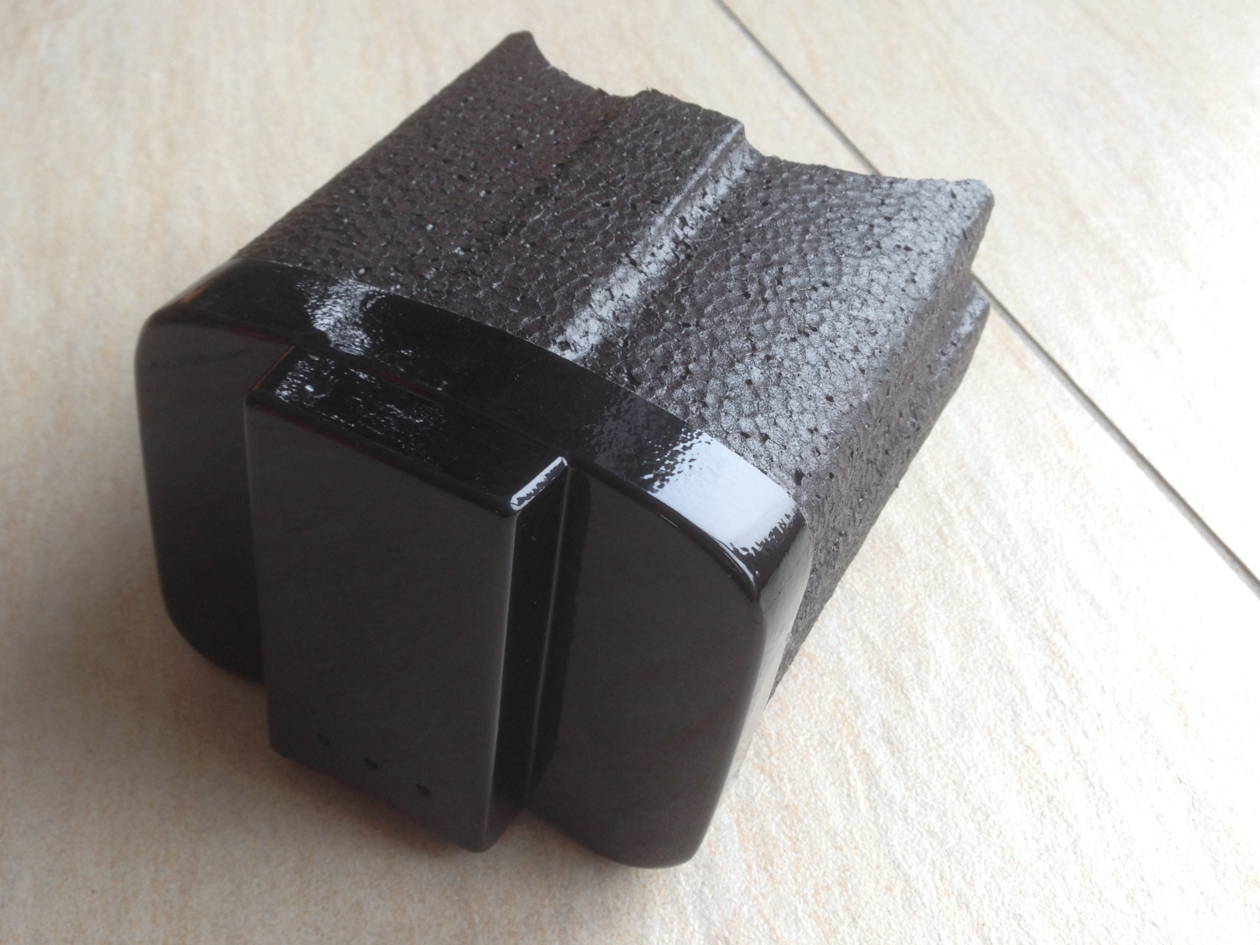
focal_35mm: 40
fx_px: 1456
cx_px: 513
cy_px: 458
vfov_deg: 36.0
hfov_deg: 46.6
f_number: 2.4
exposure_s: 1/30
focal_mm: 4.12
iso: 50
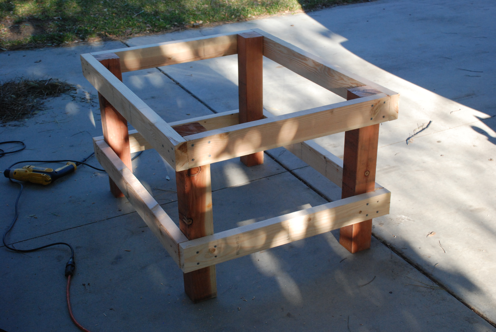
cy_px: 166
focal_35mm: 48
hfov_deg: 41.1
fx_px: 662
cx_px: 248
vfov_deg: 28.2
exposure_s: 1/250
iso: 800
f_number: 8
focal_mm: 32
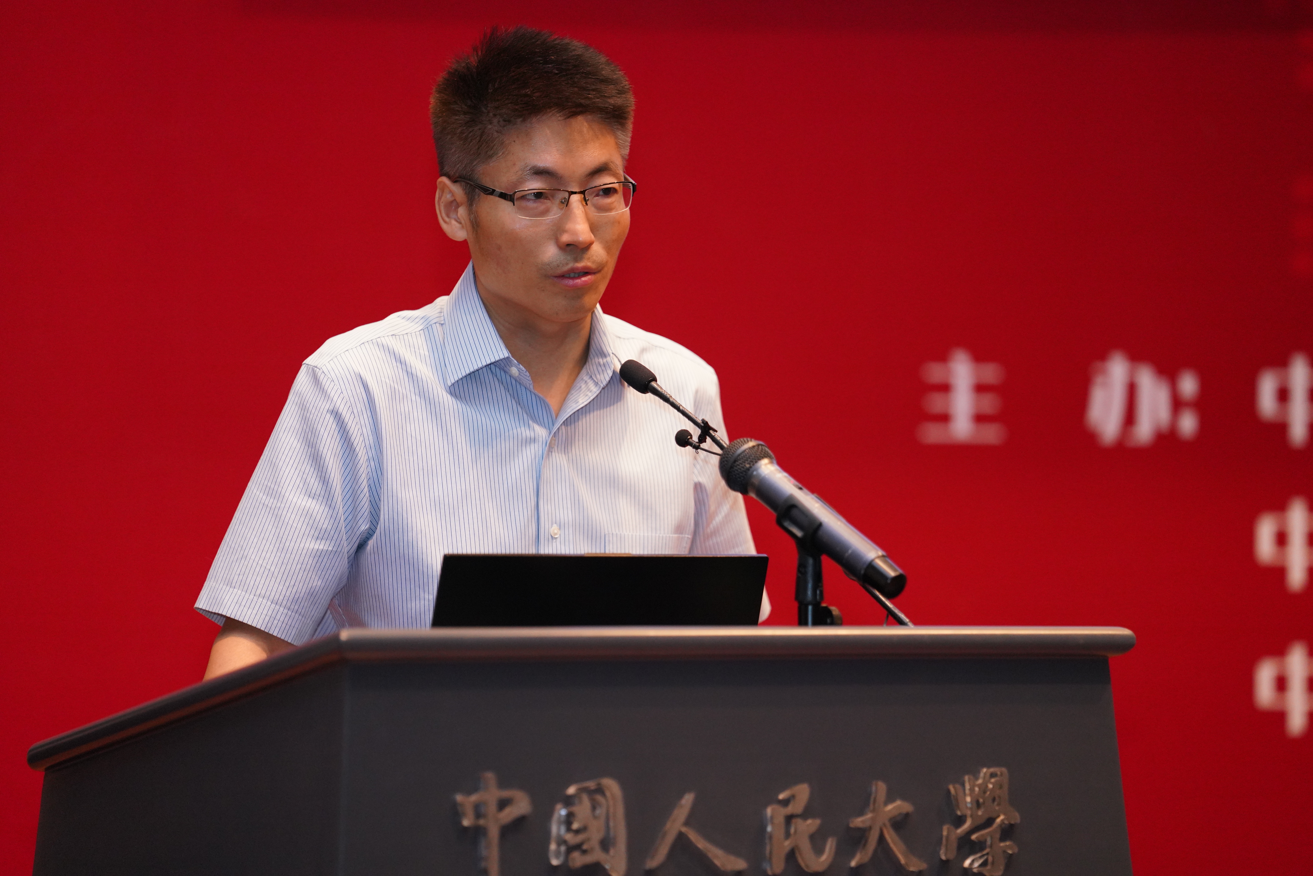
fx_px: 7296
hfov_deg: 10.3
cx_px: 656
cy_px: 438
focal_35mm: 200
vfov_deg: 6.9
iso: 3200
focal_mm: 200
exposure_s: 1/100
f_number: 2.8
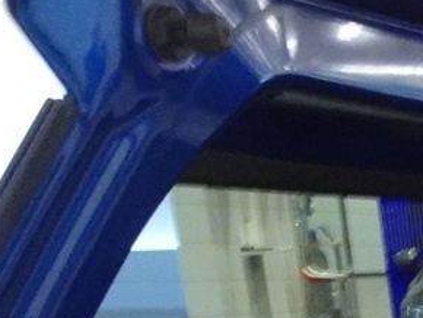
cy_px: 680
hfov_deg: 13.3
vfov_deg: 11.1
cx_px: 936
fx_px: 1455
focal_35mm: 119
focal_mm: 4.25
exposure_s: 1/20
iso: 800
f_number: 3.5
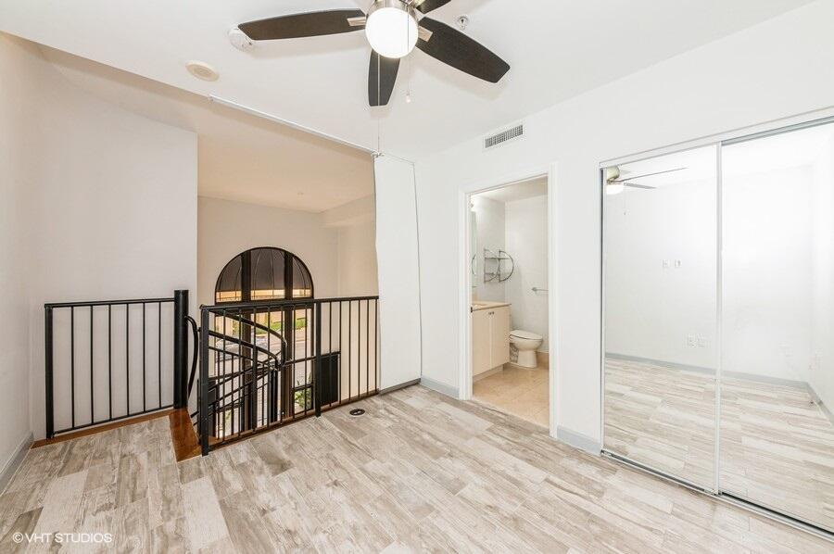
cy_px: 277
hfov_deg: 112.7
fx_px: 278
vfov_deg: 89.9
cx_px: 417
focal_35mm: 12
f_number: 8
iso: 160
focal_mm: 12
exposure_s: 1/13
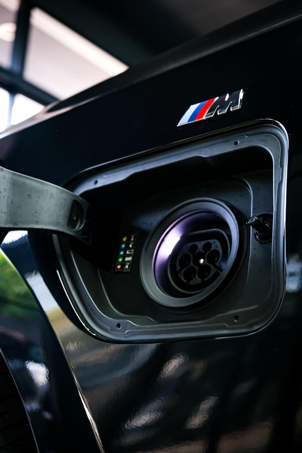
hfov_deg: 24.2
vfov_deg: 35.6
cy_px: 226
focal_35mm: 56
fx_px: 705
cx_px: 151
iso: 640
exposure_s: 1/60
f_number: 3.6
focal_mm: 37.4
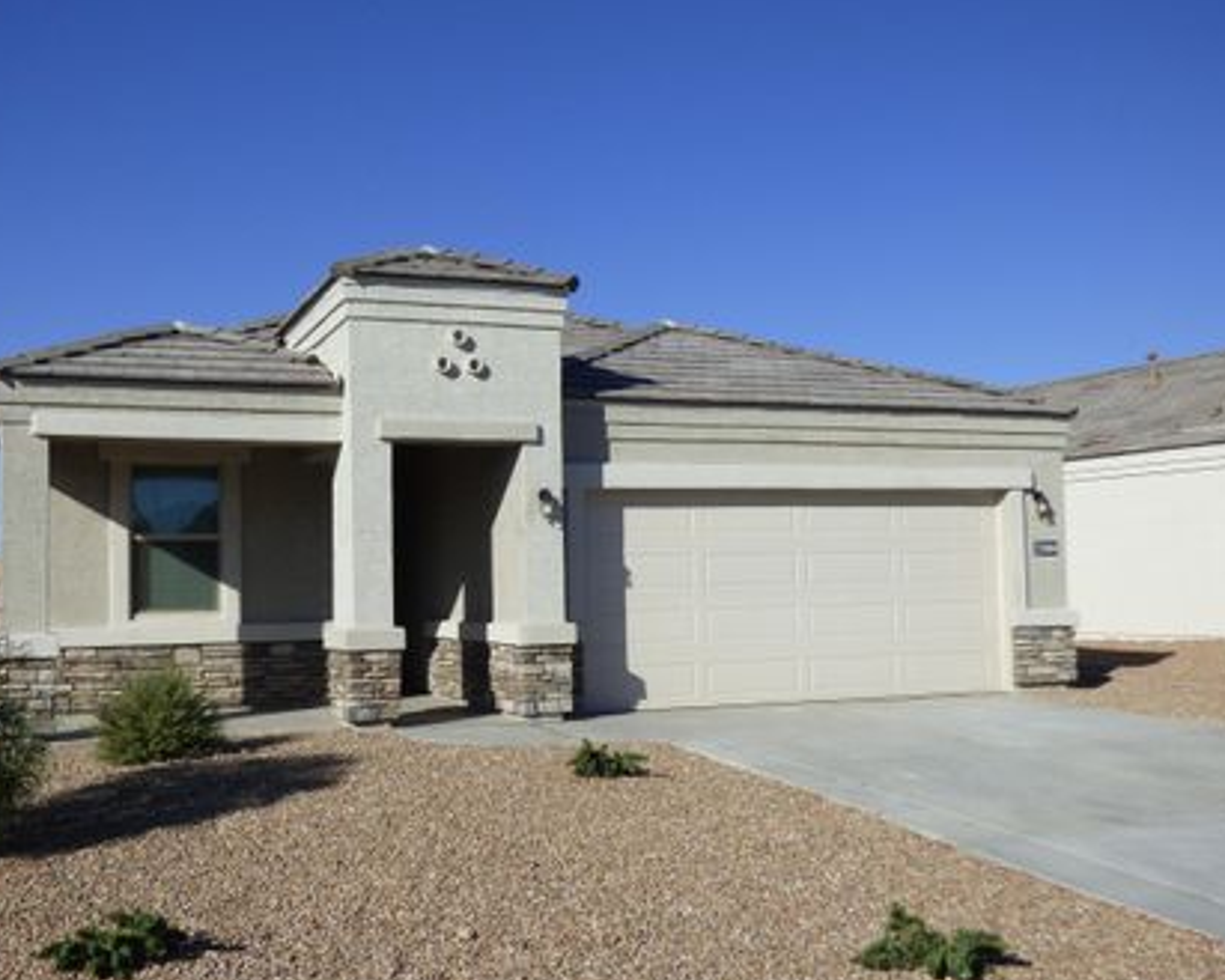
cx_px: 510
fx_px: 1378
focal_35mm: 38
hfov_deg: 47.7
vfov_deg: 39.1
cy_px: 535
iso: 100
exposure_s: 1/2000
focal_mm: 5.53
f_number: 4
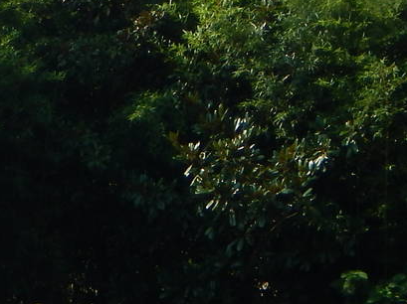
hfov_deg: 3.8
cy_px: -283
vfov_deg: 2.9
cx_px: -290
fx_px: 6026
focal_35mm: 513
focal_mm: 23.4
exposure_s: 1/500
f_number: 4.8
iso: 125
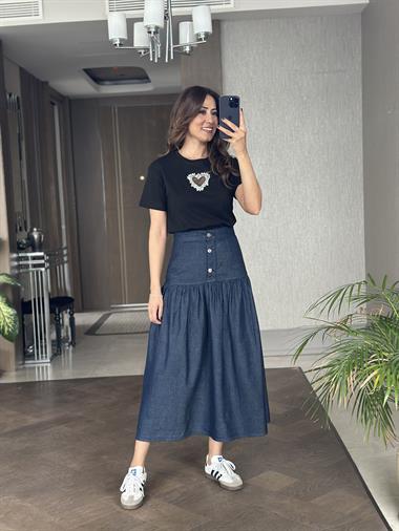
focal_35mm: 48
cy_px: 266
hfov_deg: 30.3
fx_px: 737
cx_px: 200
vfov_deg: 39.6
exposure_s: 1/60
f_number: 1.78
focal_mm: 6.86
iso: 250
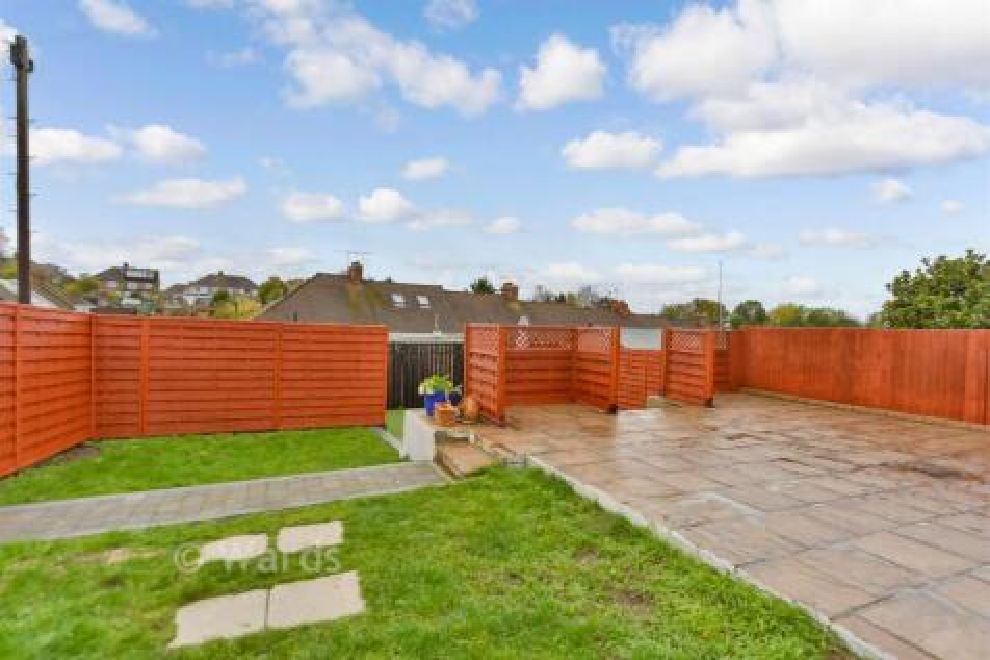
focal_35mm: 15
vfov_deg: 77.3
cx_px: 495
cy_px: 330
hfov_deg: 100.4
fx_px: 412
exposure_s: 1/125
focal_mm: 10
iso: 500
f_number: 5.6
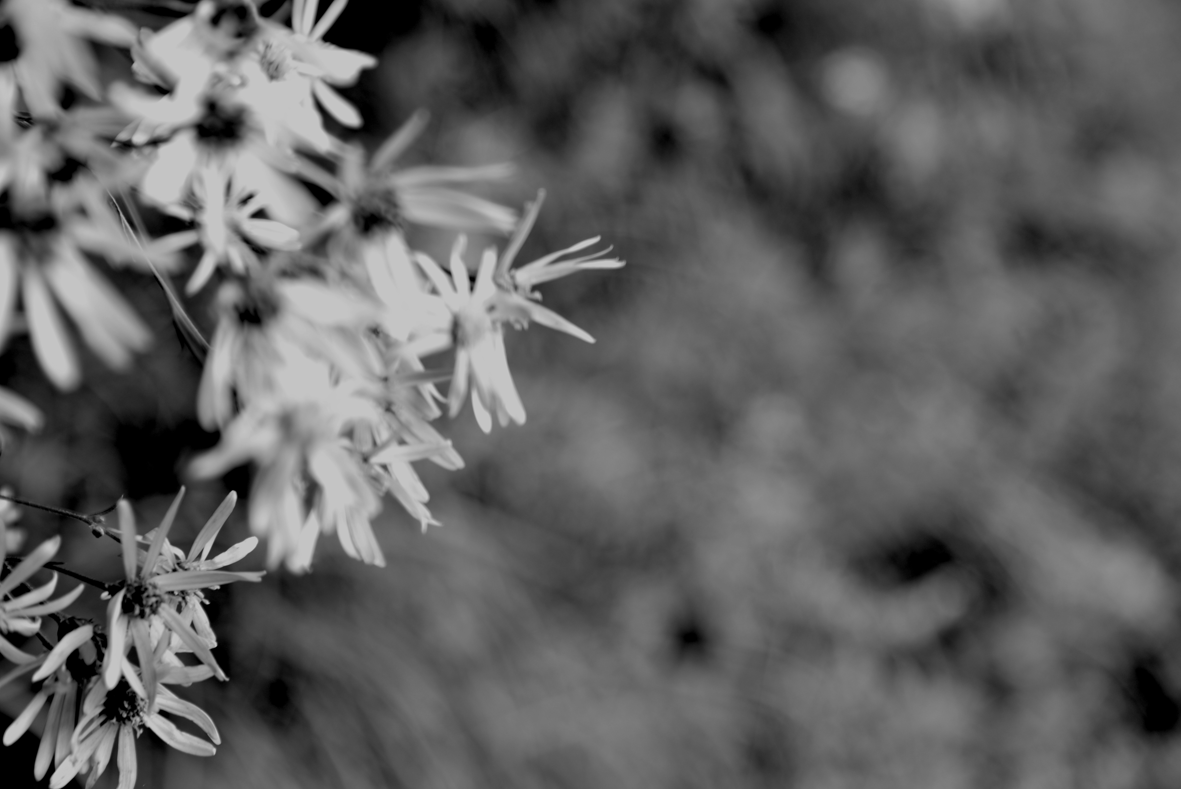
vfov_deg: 15.4
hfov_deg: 22.9
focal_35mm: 89
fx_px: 2921
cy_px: 384
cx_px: 584
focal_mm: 85
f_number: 4.5
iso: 200
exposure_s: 1/80
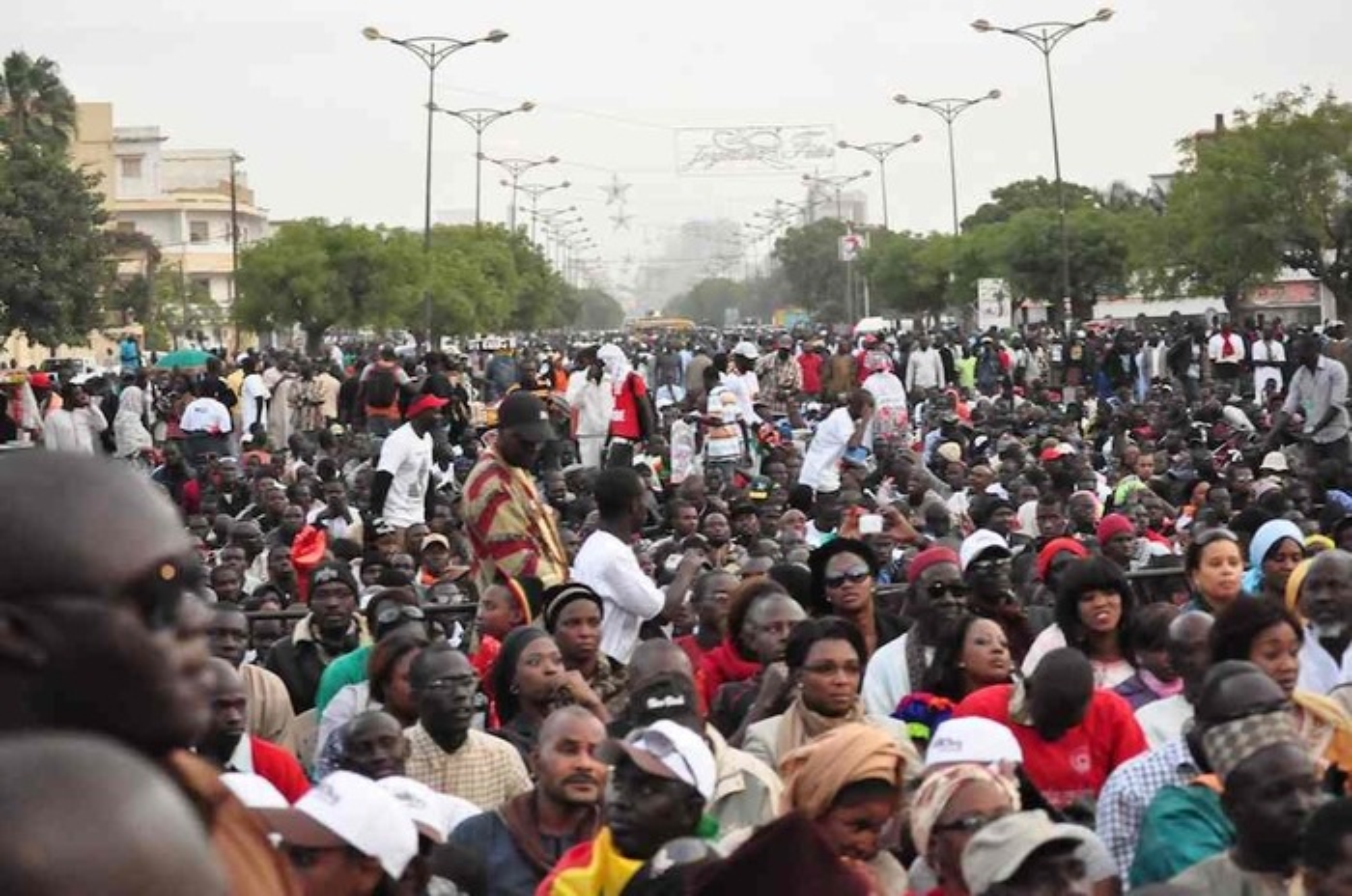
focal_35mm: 82
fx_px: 3093
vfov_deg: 16.5
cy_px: 448
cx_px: 676
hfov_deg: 24.7
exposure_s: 1/250
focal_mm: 55
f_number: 5
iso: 3200
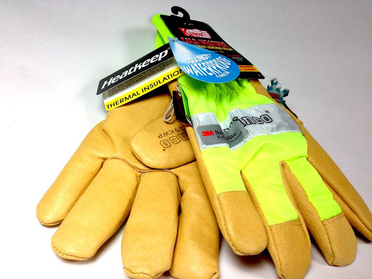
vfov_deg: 42.9
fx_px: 355
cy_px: 140
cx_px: 186
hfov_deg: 55.4
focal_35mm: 33
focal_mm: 4.12
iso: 50
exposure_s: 1/225
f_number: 2.4
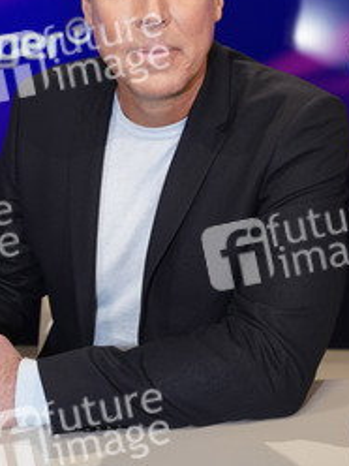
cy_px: 152
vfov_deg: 30.9
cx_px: 128
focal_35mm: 62
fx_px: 833
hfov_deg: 23.6
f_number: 5.6
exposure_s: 1/125
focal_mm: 40
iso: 2000
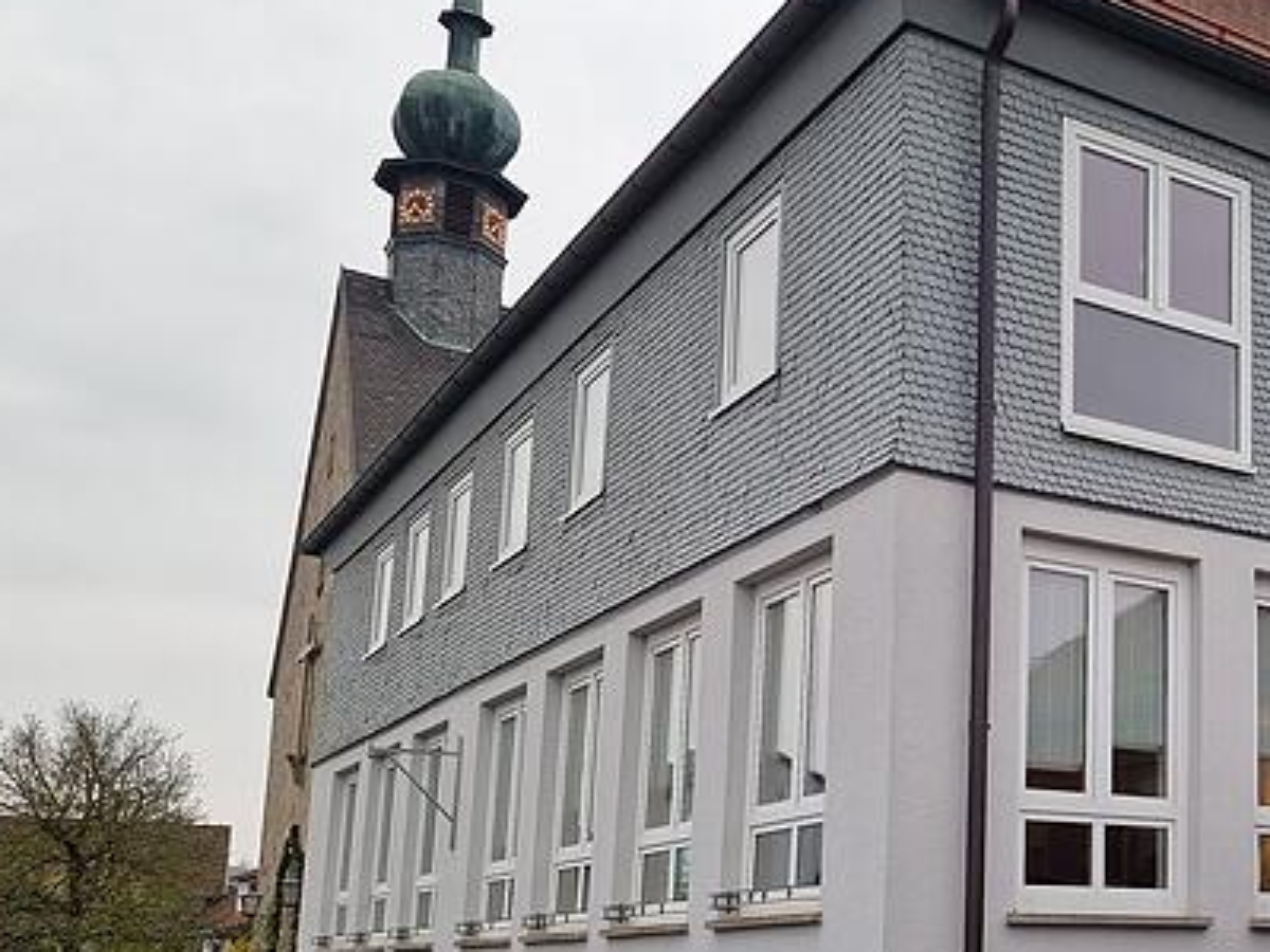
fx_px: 1688
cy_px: 708
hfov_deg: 37.5
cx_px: 1229
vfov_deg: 31.0
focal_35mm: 46
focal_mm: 6.4
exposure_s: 1/305
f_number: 1.8
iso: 50
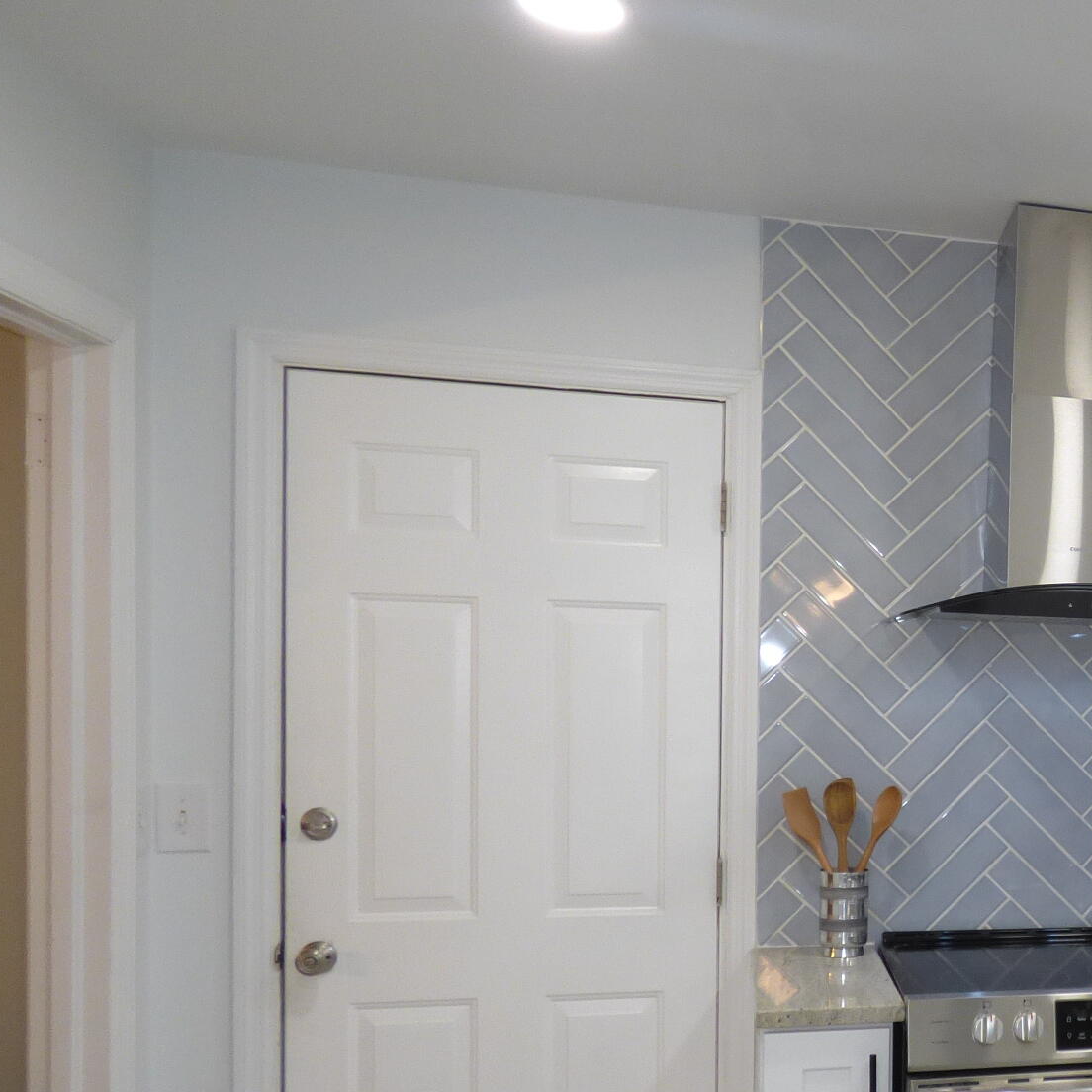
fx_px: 1463
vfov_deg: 40.3
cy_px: 744
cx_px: 1227
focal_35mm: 41
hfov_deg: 34.7
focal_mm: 3.58
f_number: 2.8
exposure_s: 1/60
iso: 200
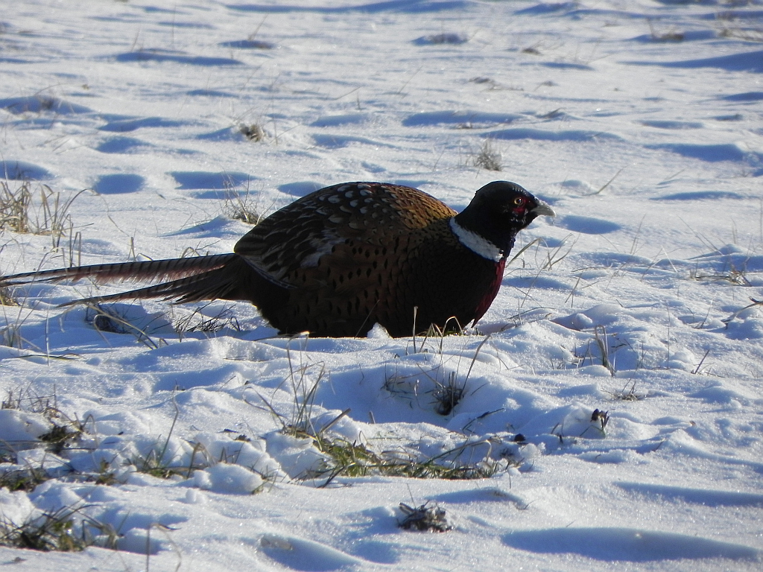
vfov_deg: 2.2
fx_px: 14944
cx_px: 382
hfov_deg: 2.9
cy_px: 286
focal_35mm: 678
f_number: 8
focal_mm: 120
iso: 160
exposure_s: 1/538
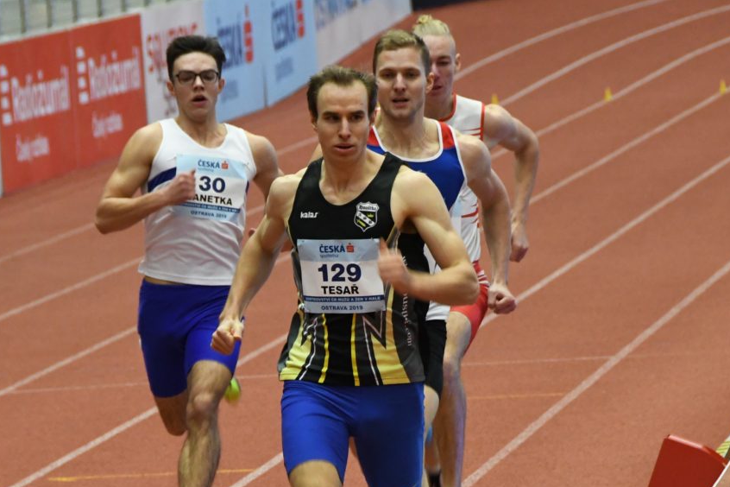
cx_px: 328
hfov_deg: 6.6
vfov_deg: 4.4
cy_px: 374
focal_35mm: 311
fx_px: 6306
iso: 3200
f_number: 5.6
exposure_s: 1/200
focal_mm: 130
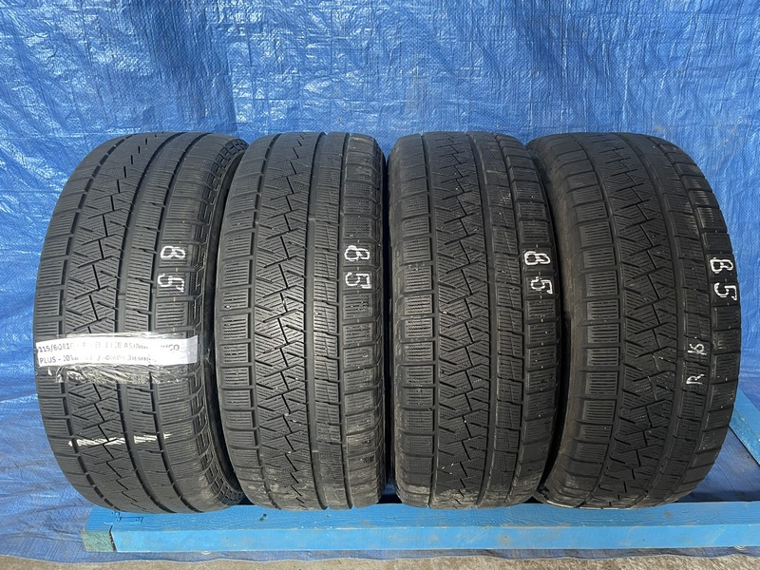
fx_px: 571
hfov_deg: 67.3
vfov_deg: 53.1
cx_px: 380
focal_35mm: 26
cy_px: 285
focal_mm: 4.2
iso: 200
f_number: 1.6
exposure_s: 1/60
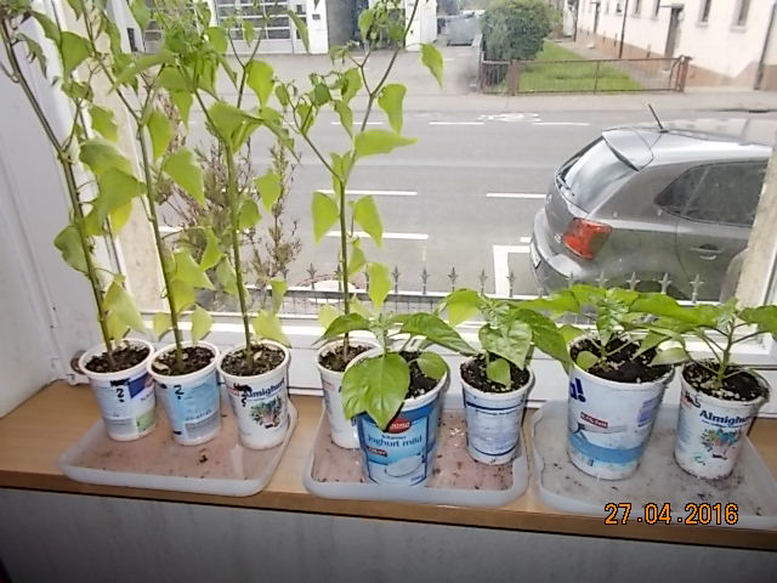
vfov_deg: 53.1
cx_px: 388
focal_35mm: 26
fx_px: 584
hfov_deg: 67.3
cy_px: 292
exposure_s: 1/80
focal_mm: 4.6
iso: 80
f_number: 3.2
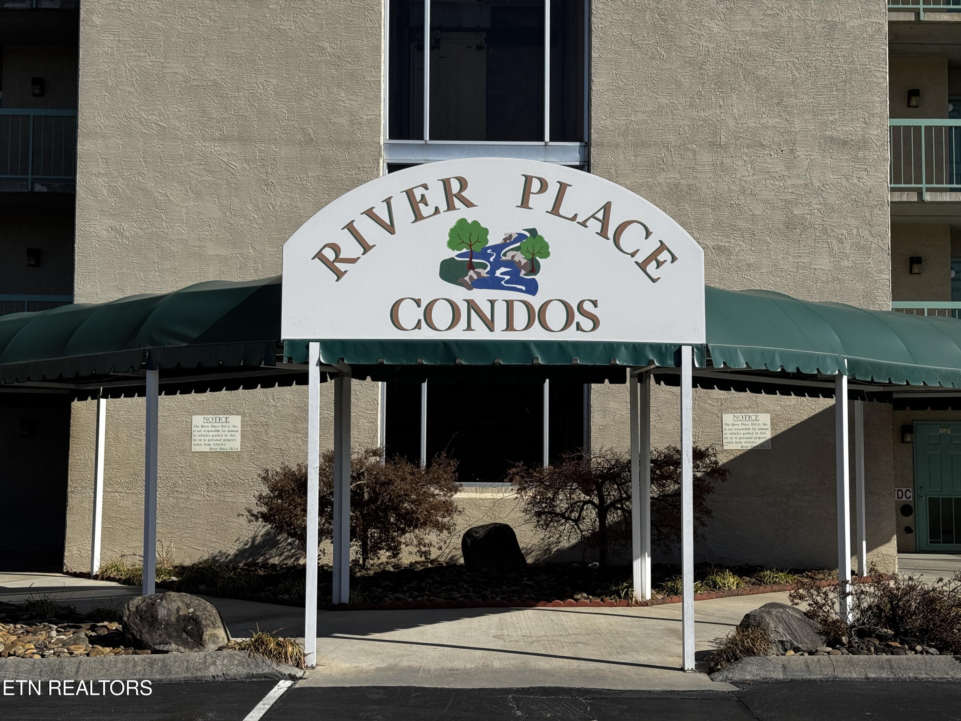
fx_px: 1333
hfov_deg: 39.7
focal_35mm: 48
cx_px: 480
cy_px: 360
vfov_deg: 30.3
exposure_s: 1/5848
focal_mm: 6.76
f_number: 1.78
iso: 64
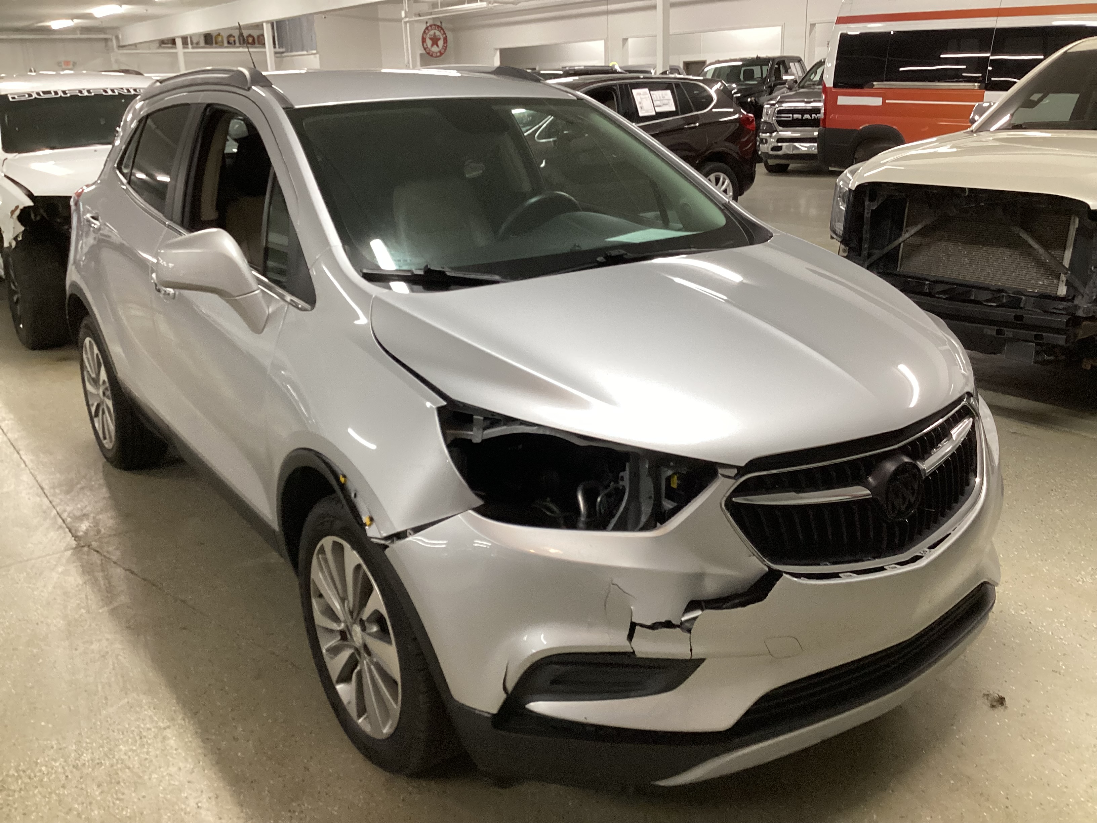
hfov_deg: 58.4
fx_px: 982
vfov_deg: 45.4
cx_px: 548
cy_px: 412
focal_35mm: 31
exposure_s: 1/60
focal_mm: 3.3
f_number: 2.4
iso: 250
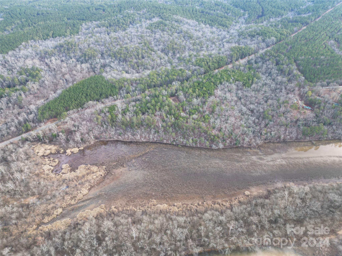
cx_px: 171
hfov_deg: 71.6
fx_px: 237
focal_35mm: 24
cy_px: 128
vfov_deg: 56.8
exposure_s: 1/400
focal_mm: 6.72
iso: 100
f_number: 1.7
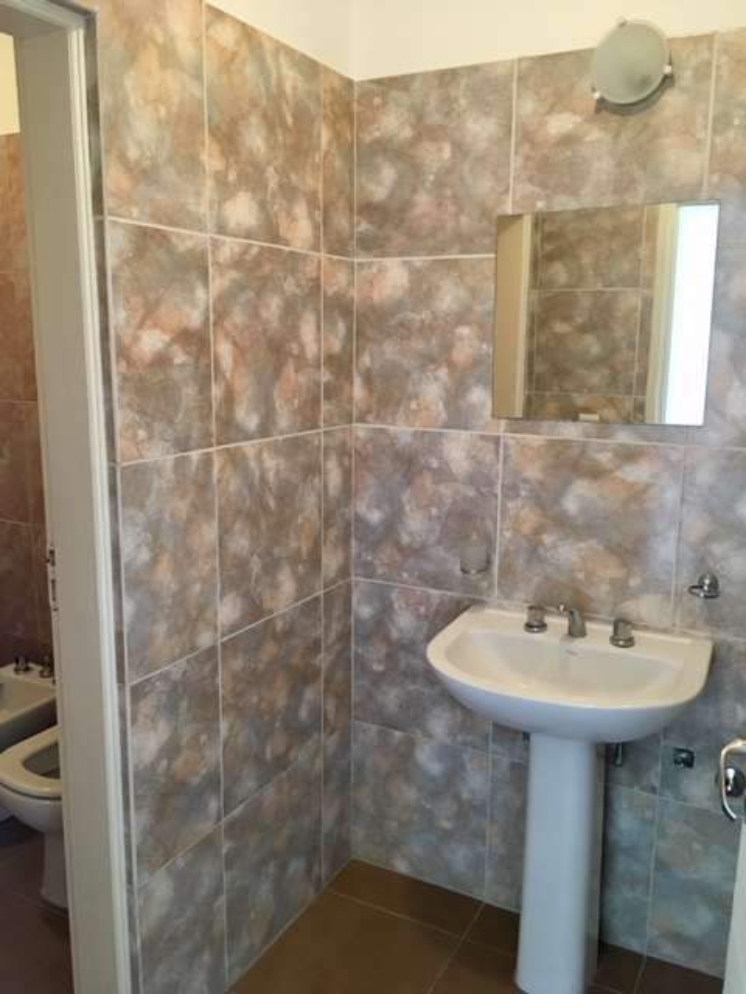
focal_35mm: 29
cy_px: 497
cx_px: 373
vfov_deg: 61.7
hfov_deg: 48.2
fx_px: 833
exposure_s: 1/33
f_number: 2.2
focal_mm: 4.15
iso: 200
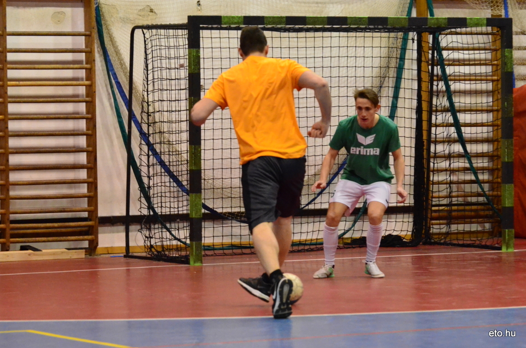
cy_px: 172
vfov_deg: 8.1
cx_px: 259
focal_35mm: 169
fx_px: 2464
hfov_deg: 12.2
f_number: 5
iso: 6400
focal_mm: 110
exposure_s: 1/640
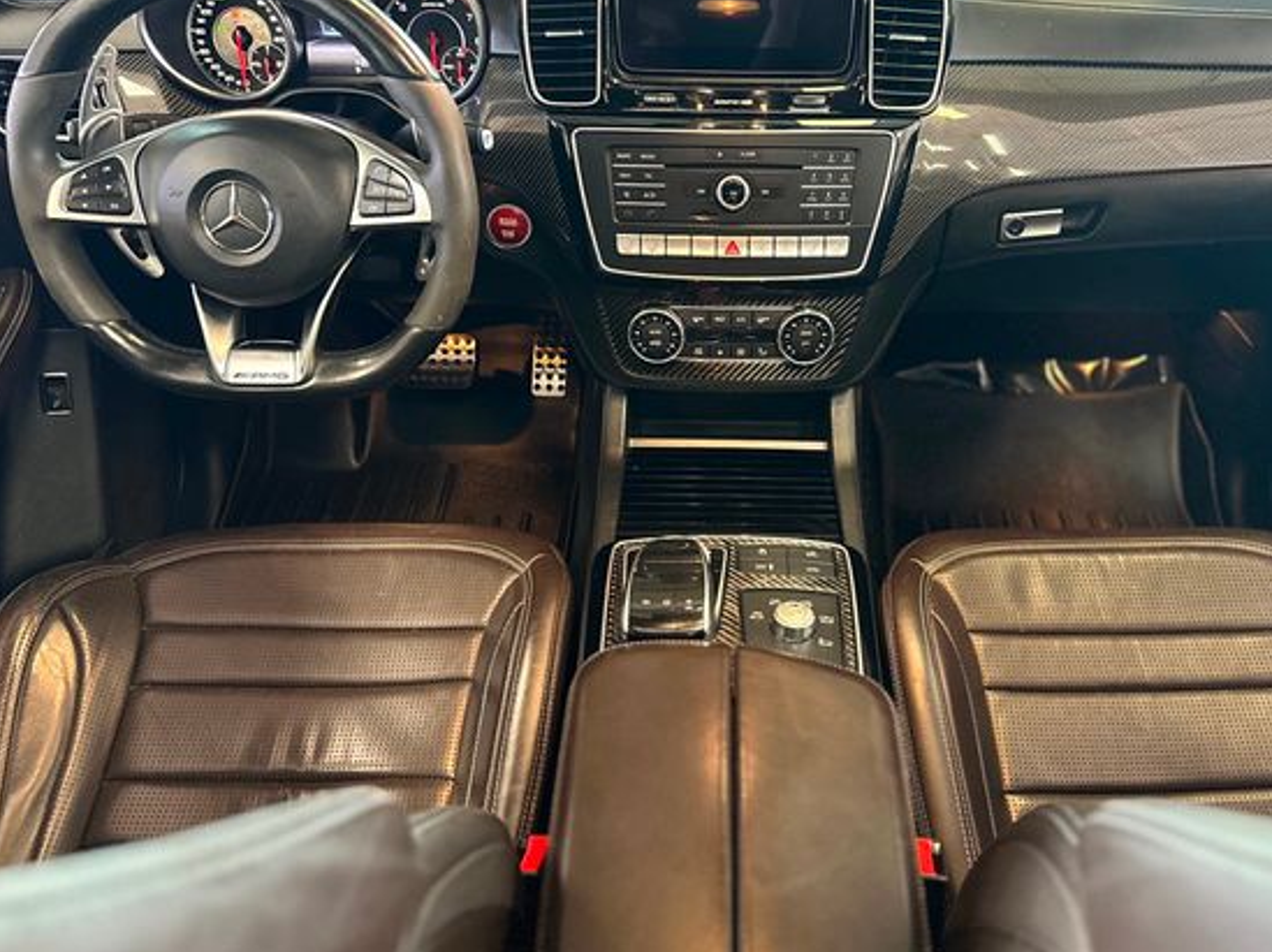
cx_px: 723
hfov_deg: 63.2
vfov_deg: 49.5
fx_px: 1028
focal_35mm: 28
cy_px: 408
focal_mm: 6.86
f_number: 1.78
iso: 800
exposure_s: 1/40
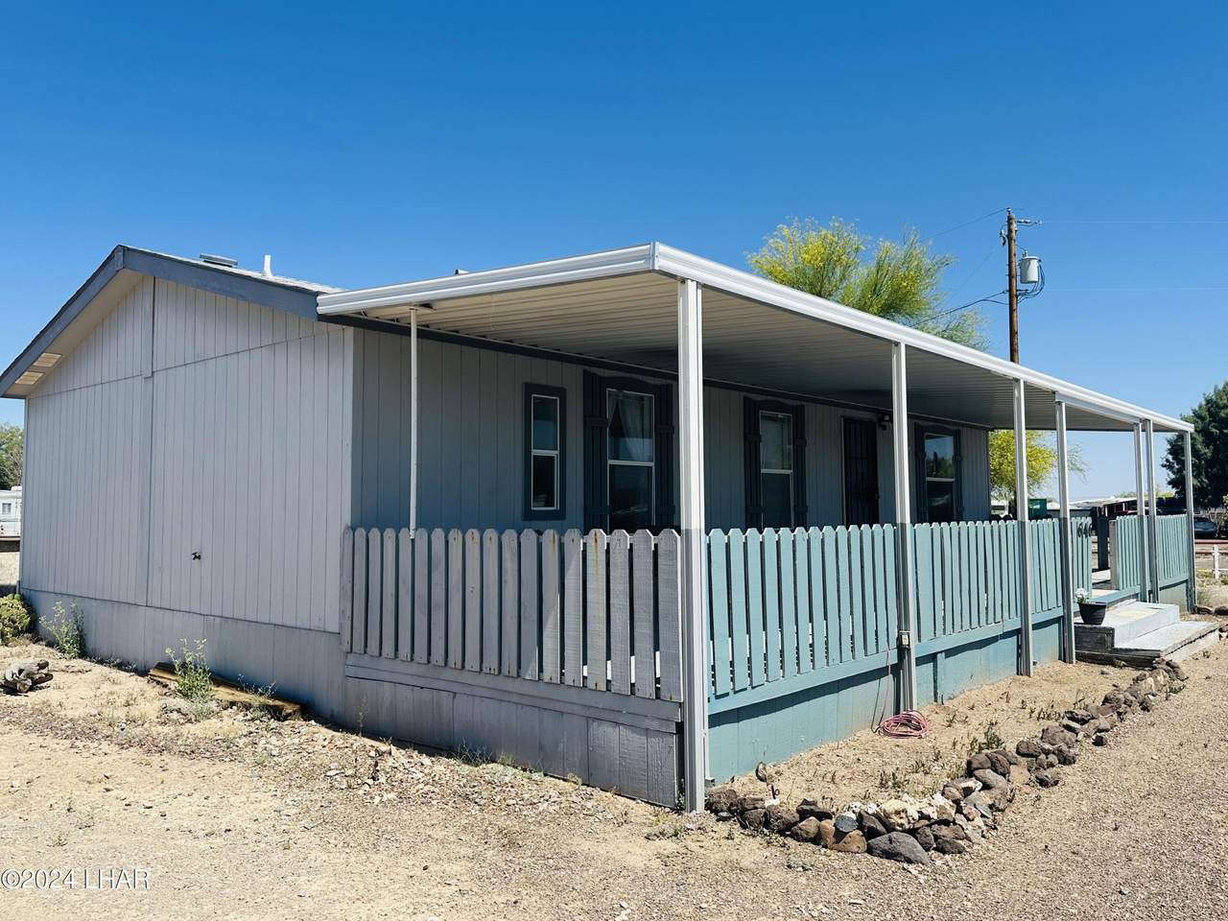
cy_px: 460
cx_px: 614
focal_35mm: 24
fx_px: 851
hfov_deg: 71.6
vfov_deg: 56.8
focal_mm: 6.86
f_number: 1.78
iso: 80
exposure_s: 1/5848
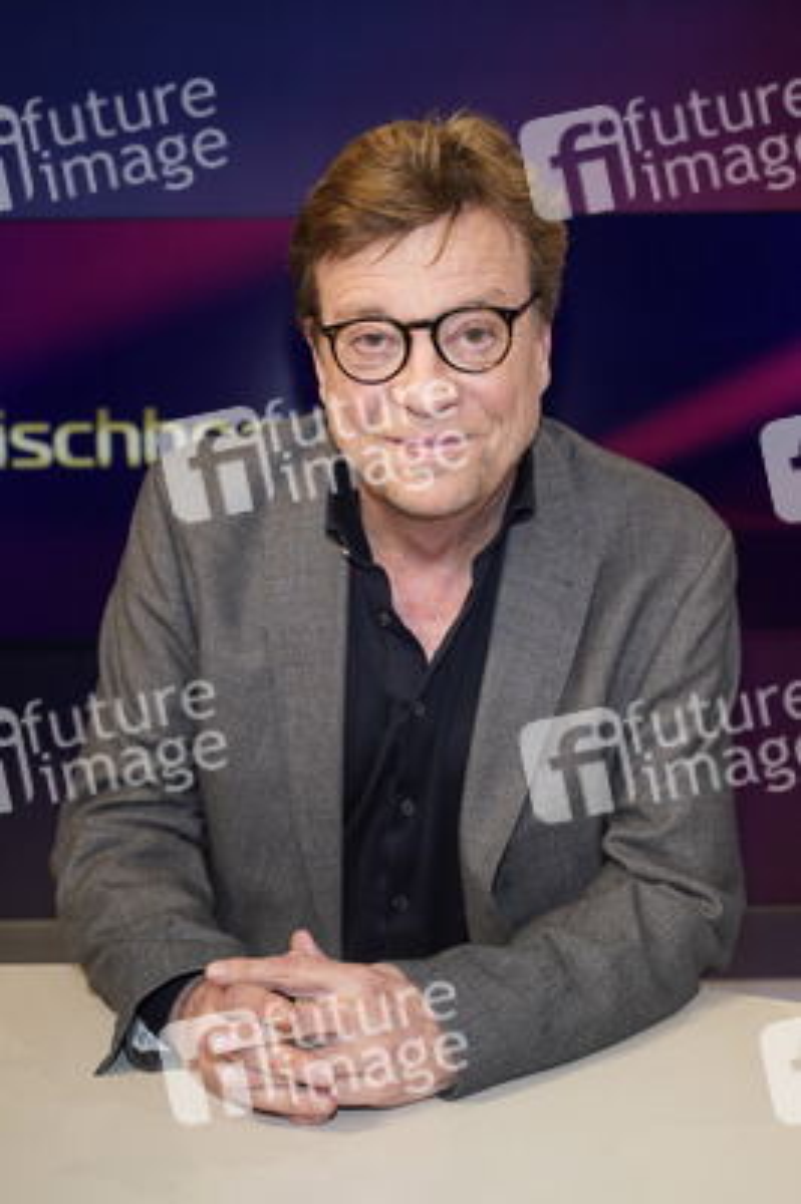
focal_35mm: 45
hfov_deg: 29.8
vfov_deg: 43.6
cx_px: 400
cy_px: 602
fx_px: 1504
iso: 2000
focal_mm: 45
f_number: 5.6
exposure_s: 1/160
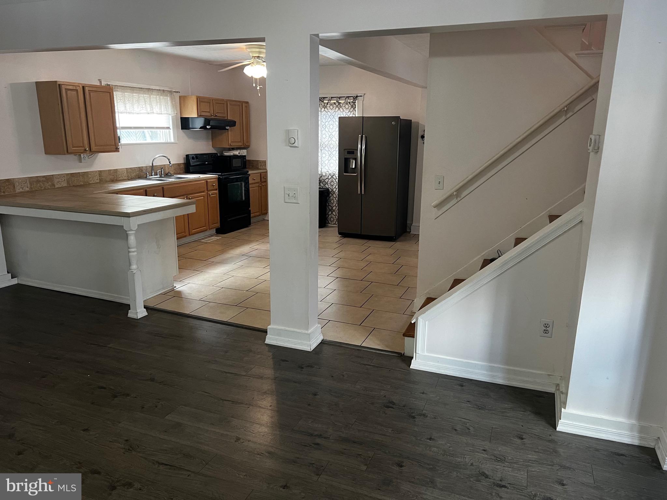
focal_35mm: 26
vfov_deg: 53.1
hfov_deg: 67.3
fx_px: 501
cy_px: 250
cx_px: 334
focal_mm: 5.7
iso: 250
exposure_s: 1/60
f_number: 1.5
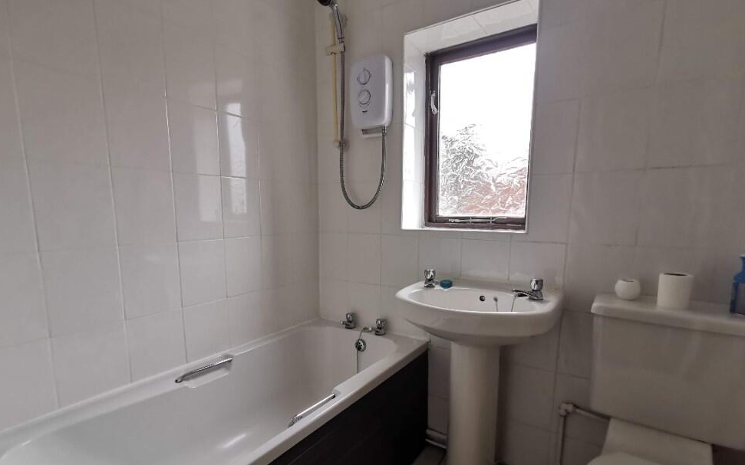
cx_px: 364
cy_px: 270
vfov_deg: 61.9
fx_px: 386
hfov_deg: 88.0
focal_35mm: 19
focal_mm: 2.26
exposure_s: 1/50
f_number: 2.2
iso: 160
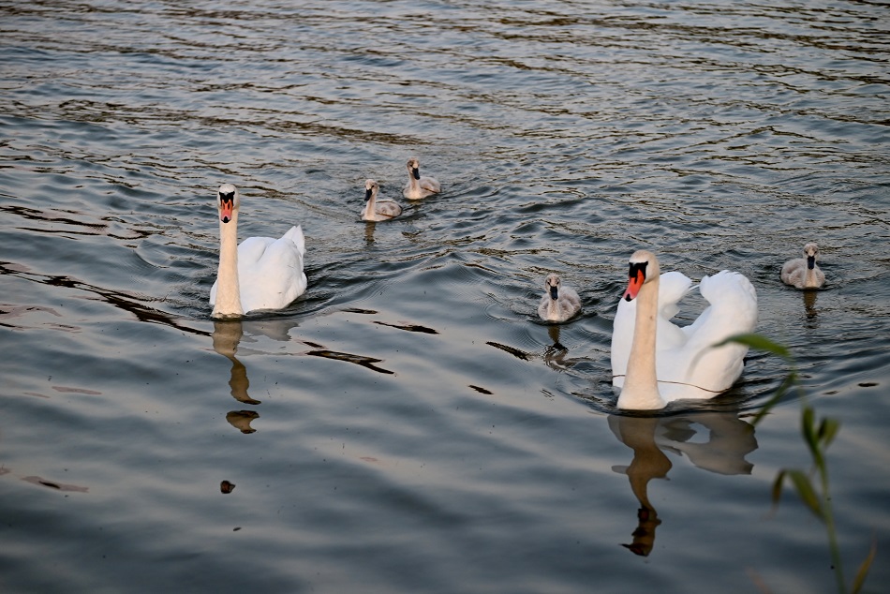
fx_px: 2522
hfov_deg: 20.0
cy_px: 297
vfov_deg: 13.4
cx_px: 445
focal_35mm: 102
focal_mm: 102
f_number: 4.5
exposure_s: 1/250
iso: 800
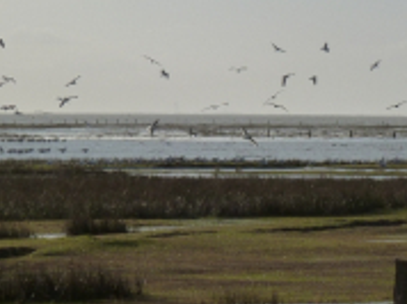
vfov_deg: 4.7
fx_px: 3687
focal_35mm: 314
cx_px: 206
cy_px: 62
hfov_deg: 6.3
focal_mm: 27.7
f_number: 5.6
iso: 160
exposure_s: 1/1000
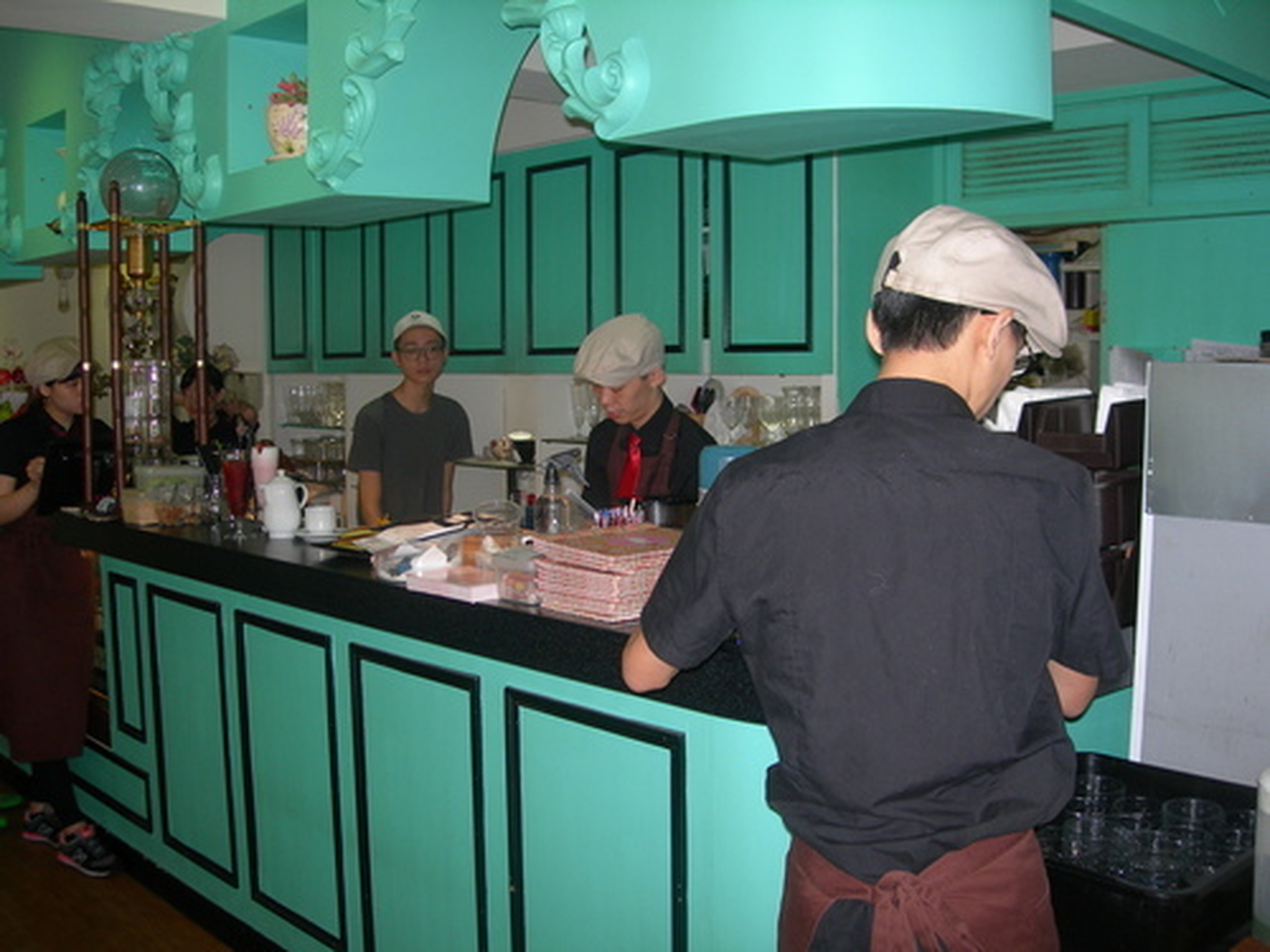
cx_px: 635
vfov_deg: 37.7
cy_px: 476
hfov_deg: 49.0
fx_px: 1394
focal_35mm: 38
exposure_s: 1/60.1
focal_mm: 7.8
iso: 59
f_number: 2.8
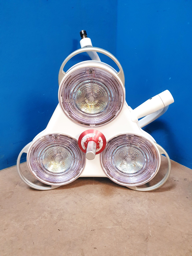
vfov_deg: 67.3
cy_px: 128
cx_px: 96
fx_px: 192
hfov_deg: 53.1
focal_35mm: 26
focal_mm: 4.3
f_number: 2.4
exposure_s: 1/50
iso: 320
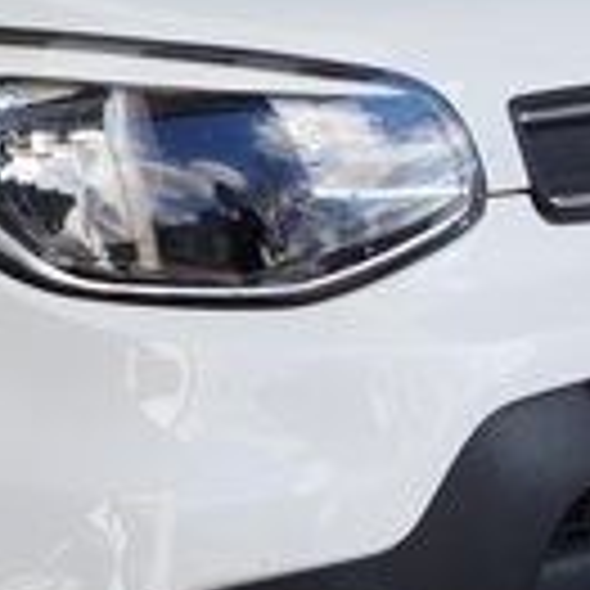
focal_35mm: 121
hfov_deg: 13.3
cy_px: 297
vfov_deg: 14.4
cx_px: -401
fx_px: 2333
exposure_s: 1/250
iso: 200
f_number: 5.6
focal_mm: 14
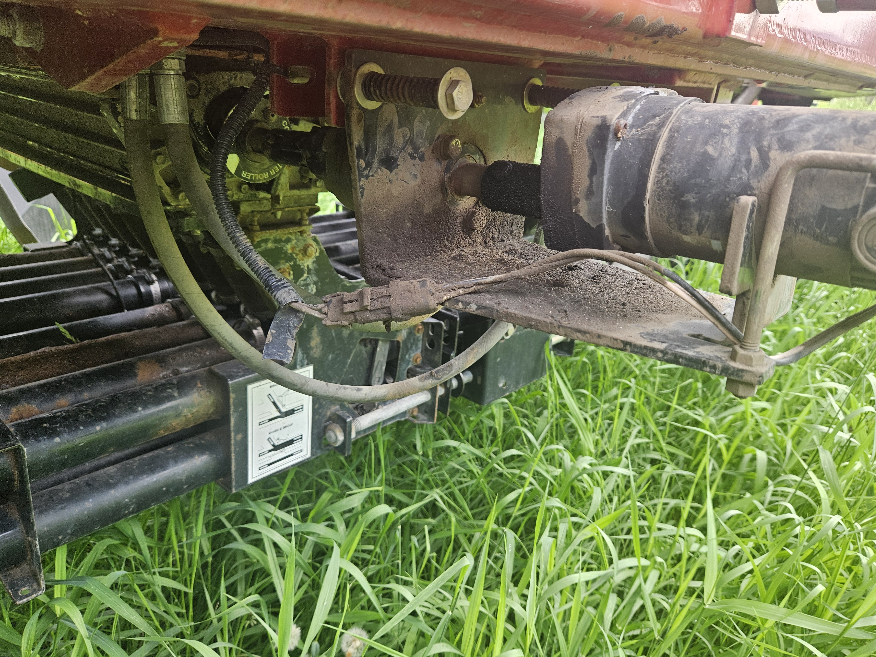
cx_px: 445
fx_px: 633
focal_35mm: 25
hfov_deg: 69.4
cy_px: 314
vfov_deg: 54.9
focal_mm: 5.4
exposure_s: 1/180
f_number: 1.8
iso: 64
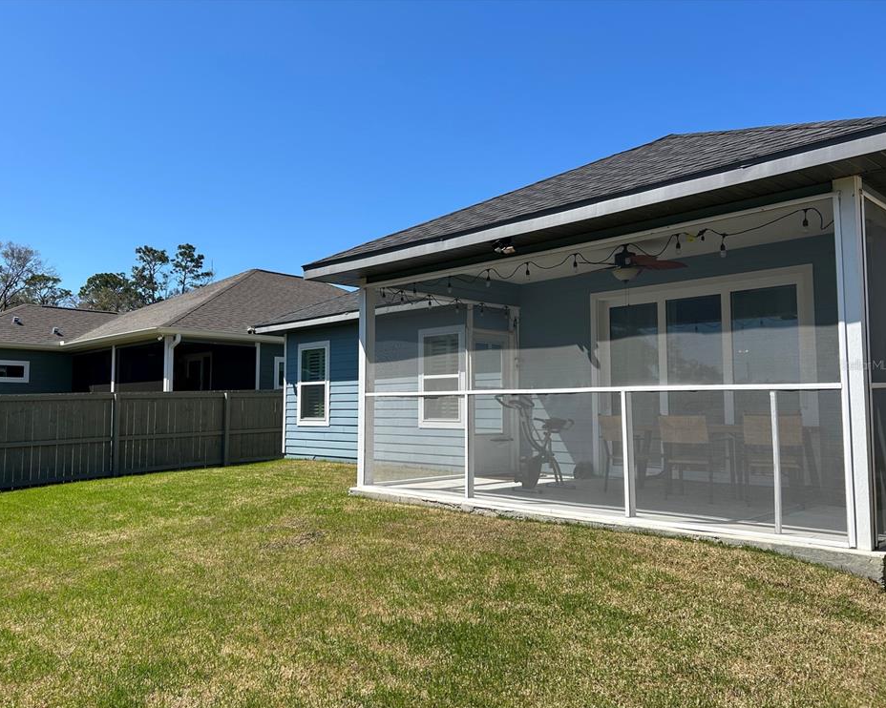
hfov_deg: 62.1
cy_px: 364
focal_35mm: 28
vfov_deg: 51.5
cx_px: 408
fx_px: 734
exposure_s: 1/3704
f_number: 1.5
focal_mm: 5.7
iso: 50
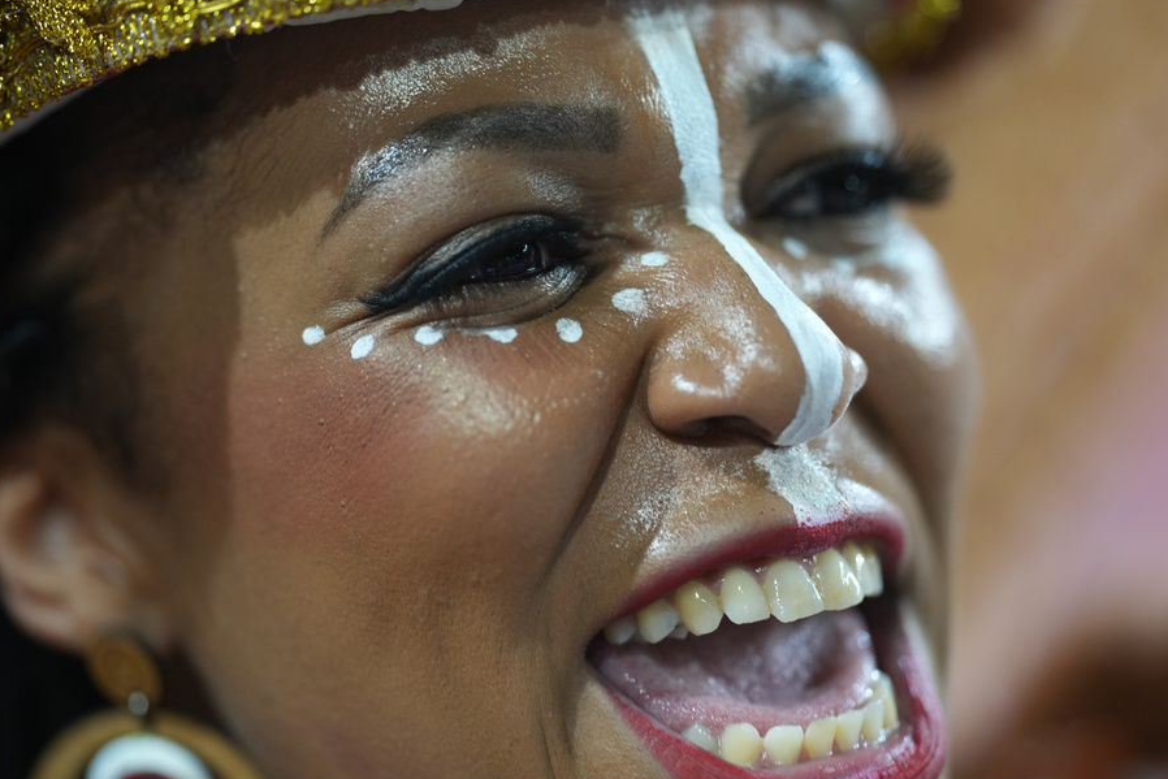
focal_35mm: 154
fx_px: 4997
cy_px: 425
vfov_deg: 8.9
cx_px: 587
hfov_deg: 13.3
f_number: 1.8
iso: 1250
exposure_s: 1/1000
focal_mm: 135
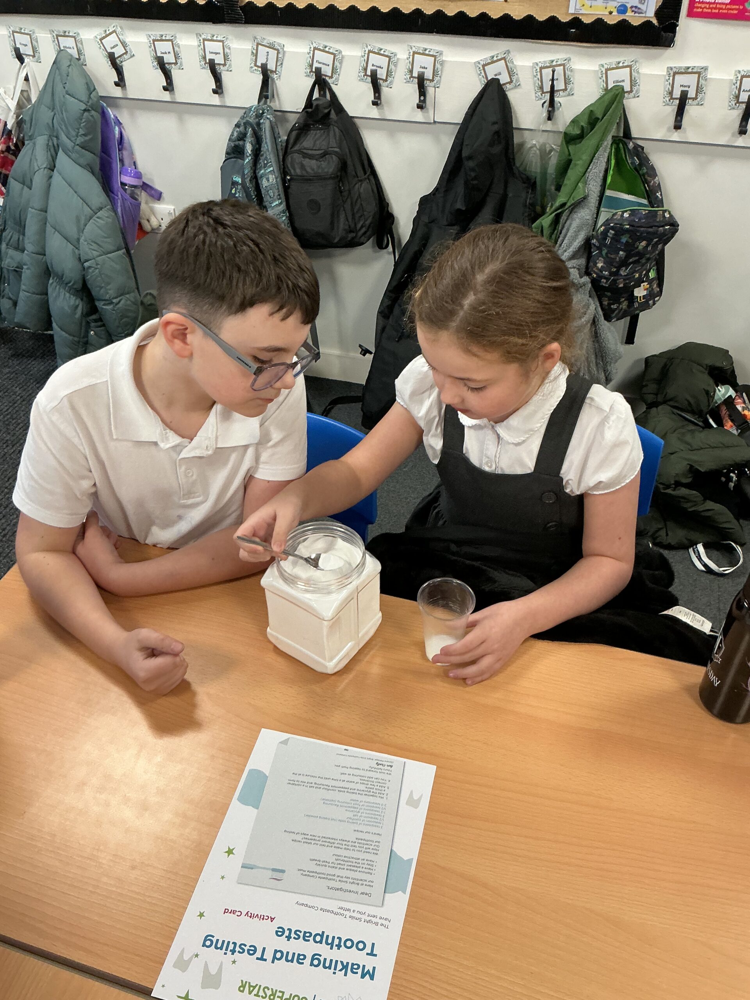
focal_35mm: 29
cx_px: 375
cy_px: 500
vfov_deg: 61.7
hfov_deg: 48.2
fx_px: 838
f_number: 1.8
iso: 100
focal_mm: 3
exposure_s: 1/60
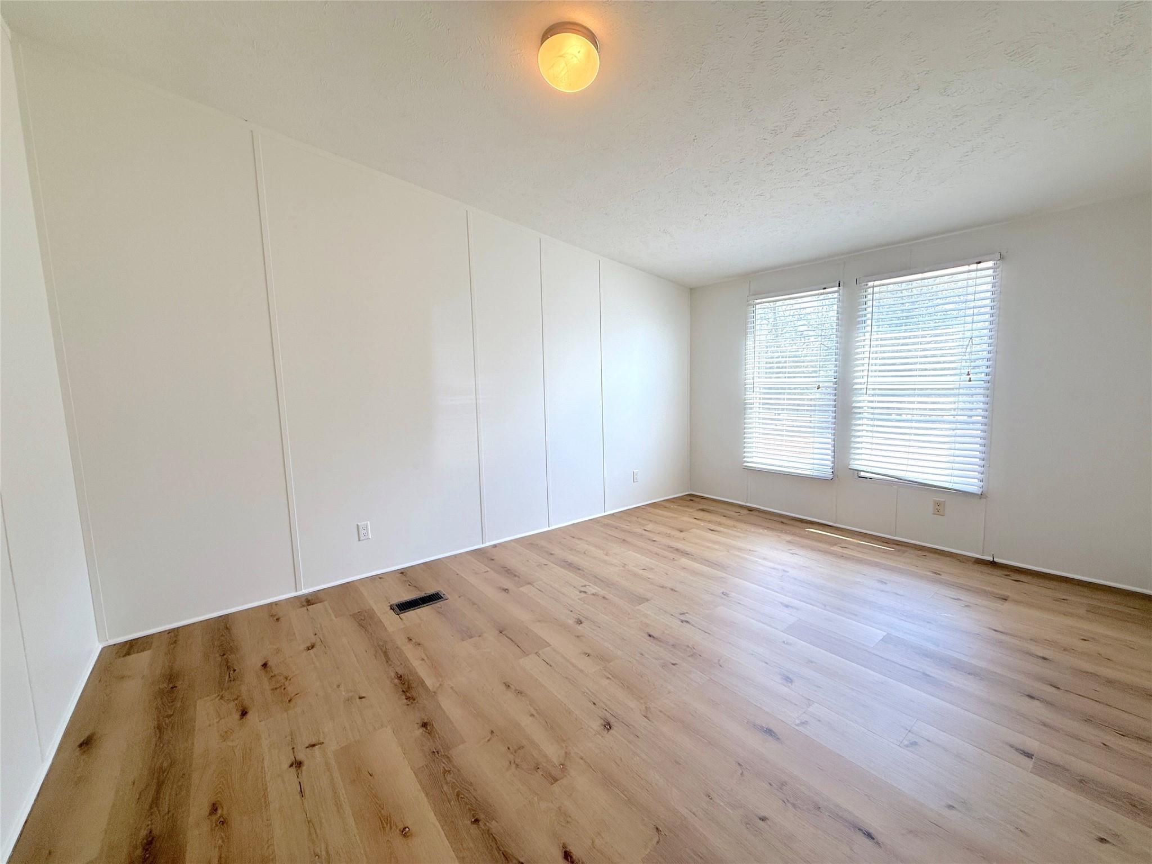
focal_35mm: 14
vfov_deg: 85.7
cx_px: 576
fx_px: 466
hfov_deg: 102.1
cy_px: 432
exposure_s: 1/267
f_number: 2.2
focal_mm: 2.22
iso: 64
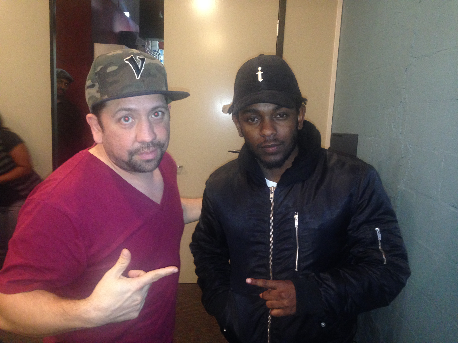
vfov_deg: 42.9
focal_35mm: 33
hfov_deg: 55.4
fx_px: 437
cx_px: 229
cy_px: 172
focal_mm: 4.12
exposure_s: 1/16
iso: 250
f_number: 2.4
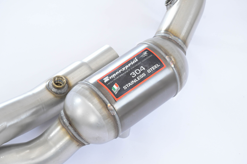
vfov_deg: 13.0
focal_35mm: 105
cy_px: 82
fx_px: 720
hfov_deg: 19.5
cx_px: 124
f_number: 10
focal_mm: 70
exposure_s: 1/100
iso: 2500
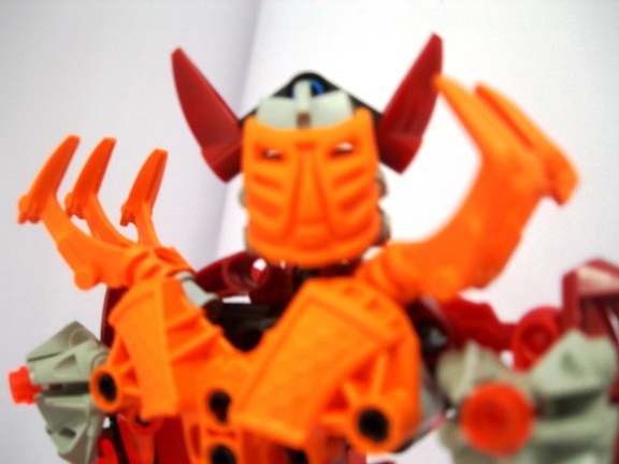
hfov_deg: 49.0
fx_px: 680
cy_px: 232
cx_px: 310
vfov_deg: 37.7
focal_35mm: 38
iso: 50
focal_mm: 7.8
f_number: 2.8
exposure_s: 1/18.8
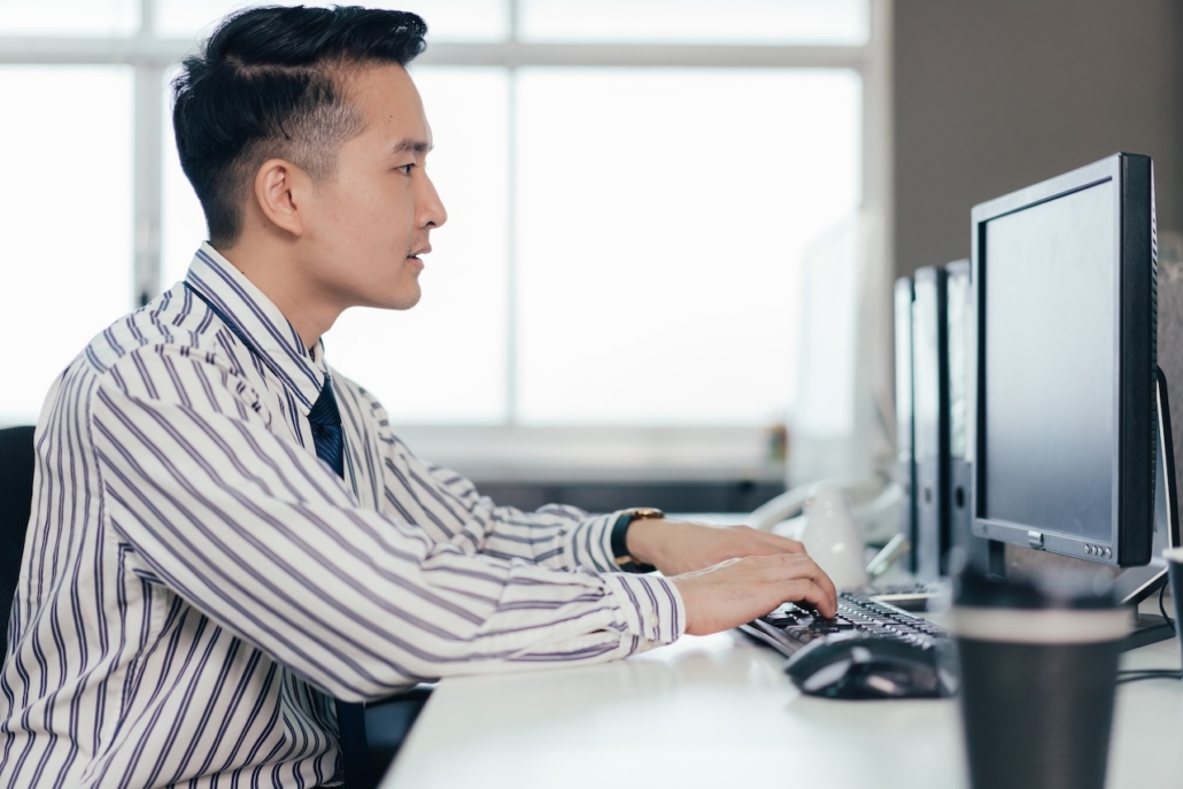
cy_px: 394
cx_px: 592
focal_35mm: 55
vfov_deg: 24.6
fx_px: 1807
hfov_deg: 36.2
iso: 400
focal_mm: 55
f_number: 2
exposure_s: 1/250
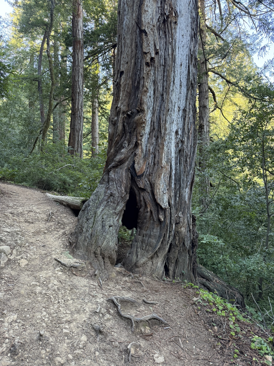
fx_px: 253
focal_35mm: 24
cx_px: 137
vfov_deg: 71.6
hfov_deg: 56.8
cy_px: 183
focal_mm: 6.76
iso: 200
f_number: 1.78
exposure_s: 1/60
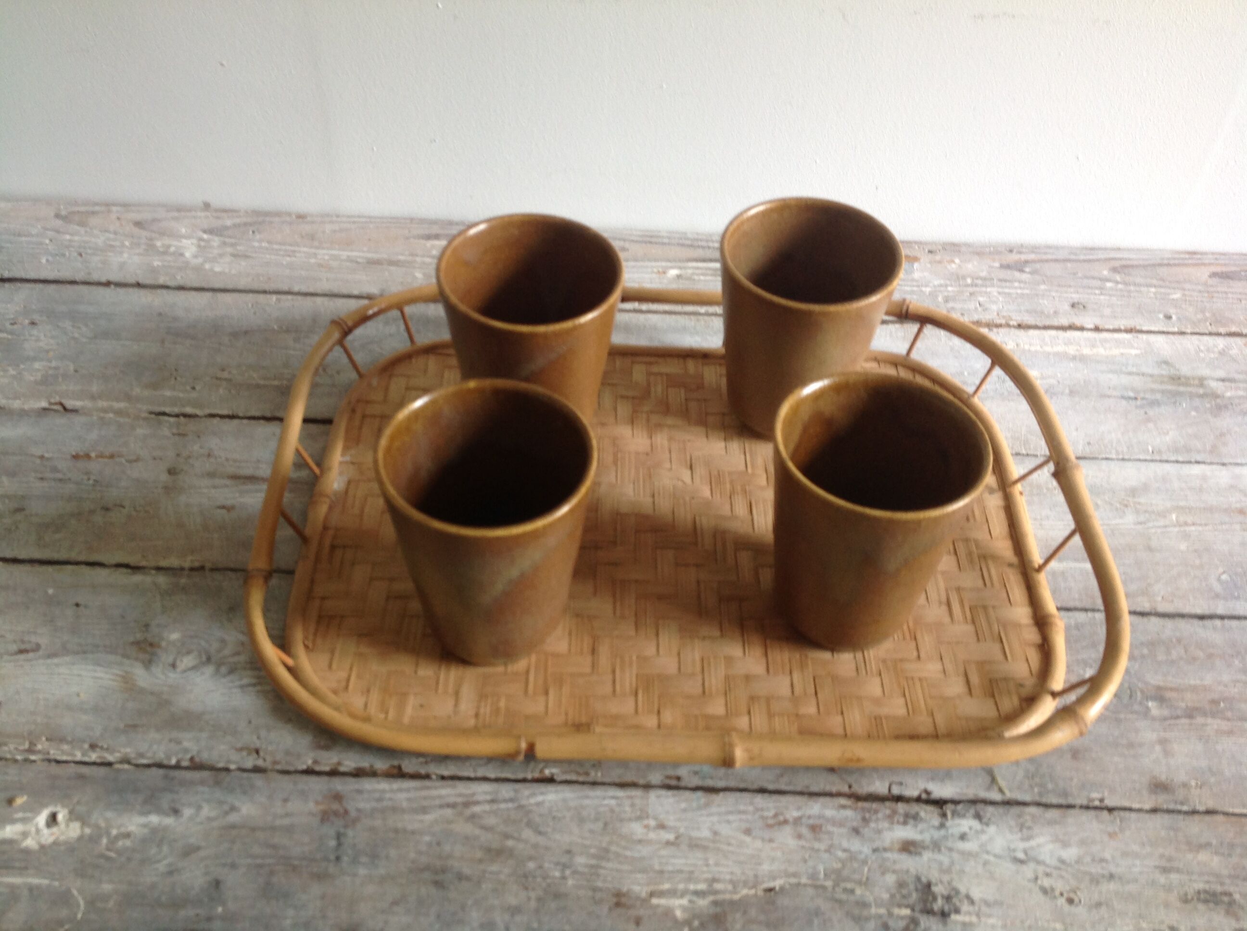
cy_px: 466
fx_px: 1259
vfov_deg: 40.6
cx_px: 624
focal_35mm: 35
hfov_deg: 52.7
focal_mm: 4.28
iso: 64
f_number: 2.4
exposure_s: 1/15
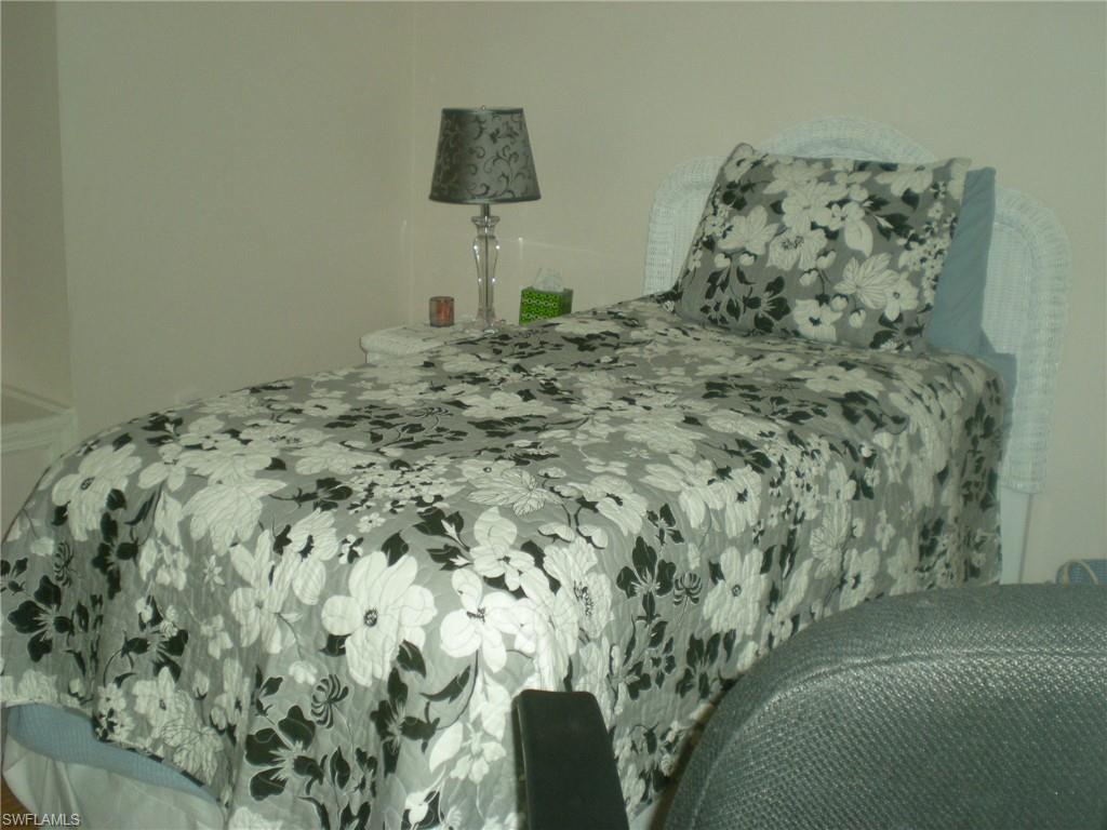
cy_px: 415
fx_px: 1407
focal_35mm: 44
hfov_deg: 42.9
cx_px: 554
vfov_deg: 32.9
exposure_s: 1/60
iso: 171
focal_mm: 7.4
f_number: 3.5
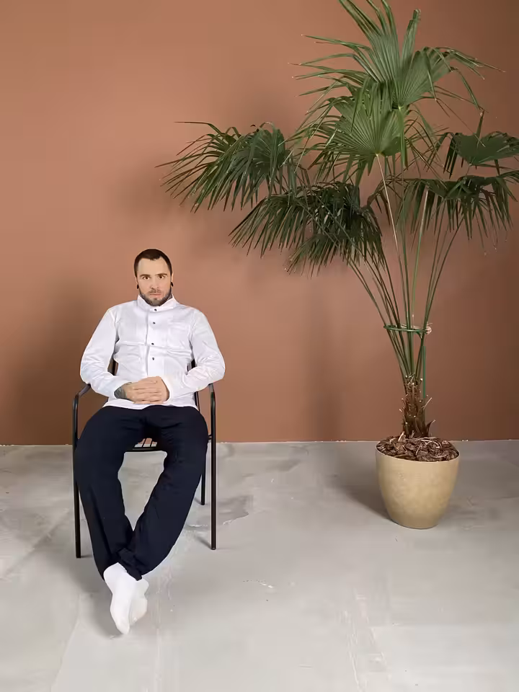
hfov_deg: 53.1
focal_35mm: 26
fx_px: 520
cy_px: 346
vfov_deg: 67.3
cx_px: 260
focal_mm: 4.25
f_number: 1.8
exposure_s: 1/50
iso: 400
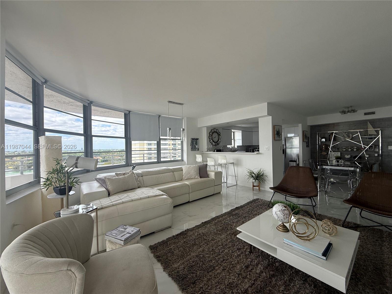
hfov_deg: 102.1
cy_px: 147
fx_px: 159
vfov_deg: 85.7
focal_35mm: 14
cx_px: 196
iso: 64
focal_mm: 2.22
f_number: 2.2
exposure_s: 1/213
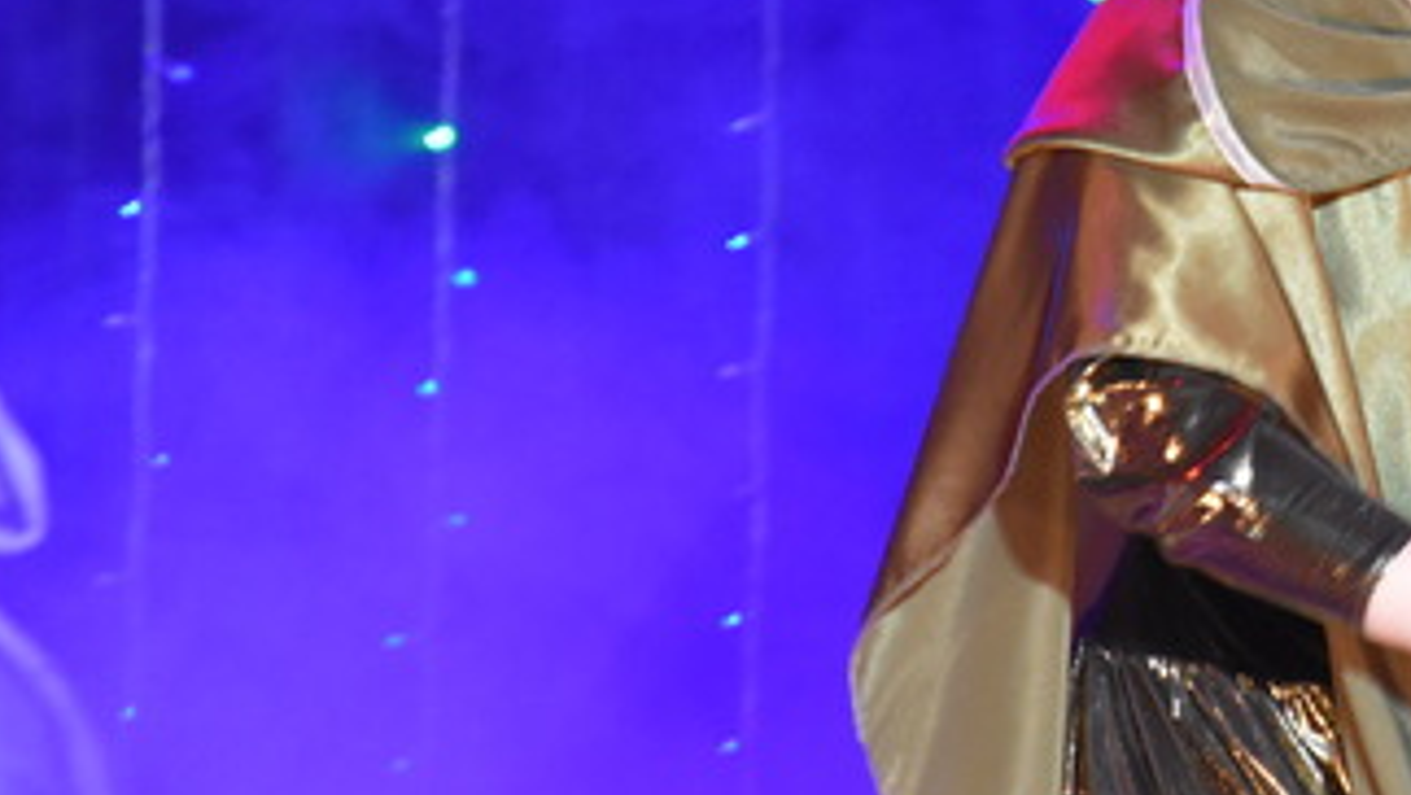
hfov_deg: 5.3
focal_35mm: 409
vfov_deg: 3.0
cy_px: 192
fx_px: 15309
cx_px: 1599
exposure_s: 1/60
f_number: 5.6
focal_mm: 112
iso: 3200
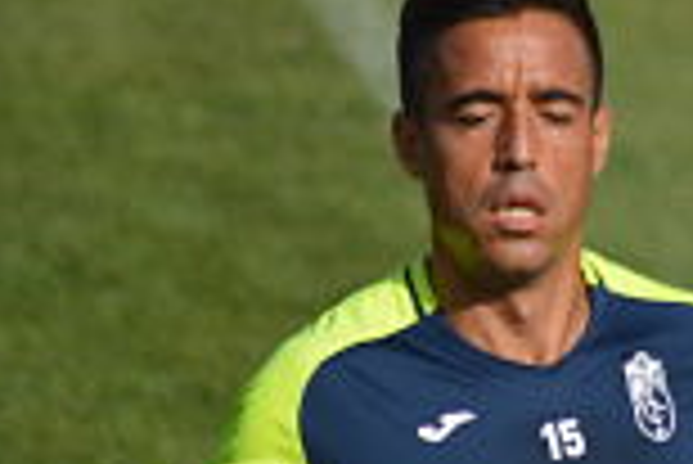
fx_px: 22485
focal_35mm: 1167
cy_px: 302
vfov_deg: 1.2
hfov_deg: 1.8
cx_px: 526
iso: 320
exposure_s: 1/2000
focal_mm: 300
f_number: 5.6
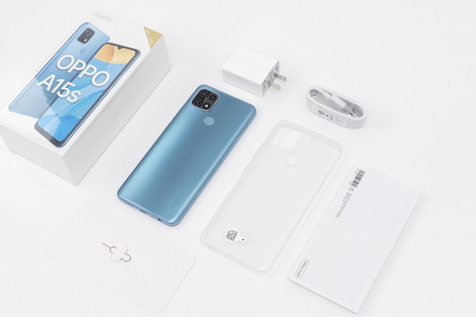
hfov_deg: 35.0
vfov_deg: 23.8
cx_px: 222
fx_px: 754
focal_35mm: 57
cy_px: 165
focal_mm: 52
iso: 500
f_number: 8
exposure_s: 1/100
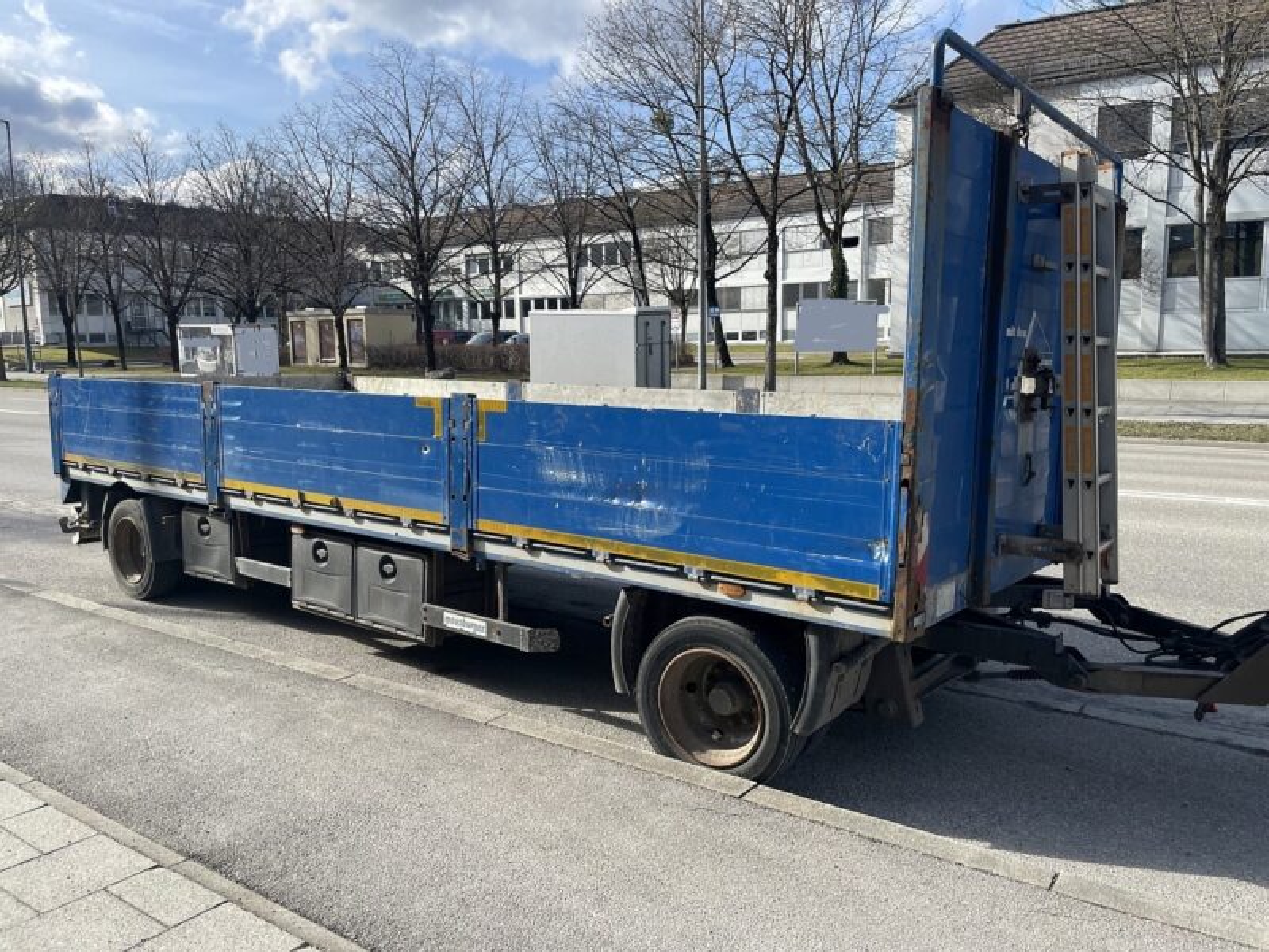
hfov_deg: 67.3
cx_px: 634
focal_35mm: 26
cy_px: 476
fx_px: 953
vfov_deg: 53.1
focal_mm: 4.2
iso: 32
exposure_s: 1/1770
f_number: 1.6
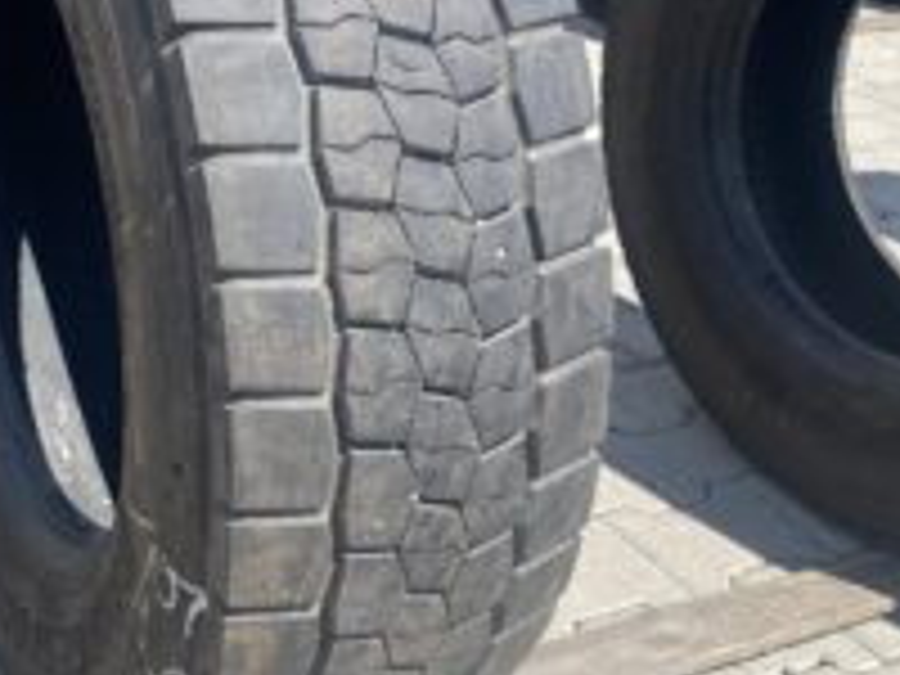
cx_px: 328
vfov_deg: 25.9
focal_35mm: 56
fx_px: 1456
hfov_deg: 34.1
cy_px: 218
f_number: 1.8
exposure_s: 1/1585
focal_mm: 4.25
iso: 32
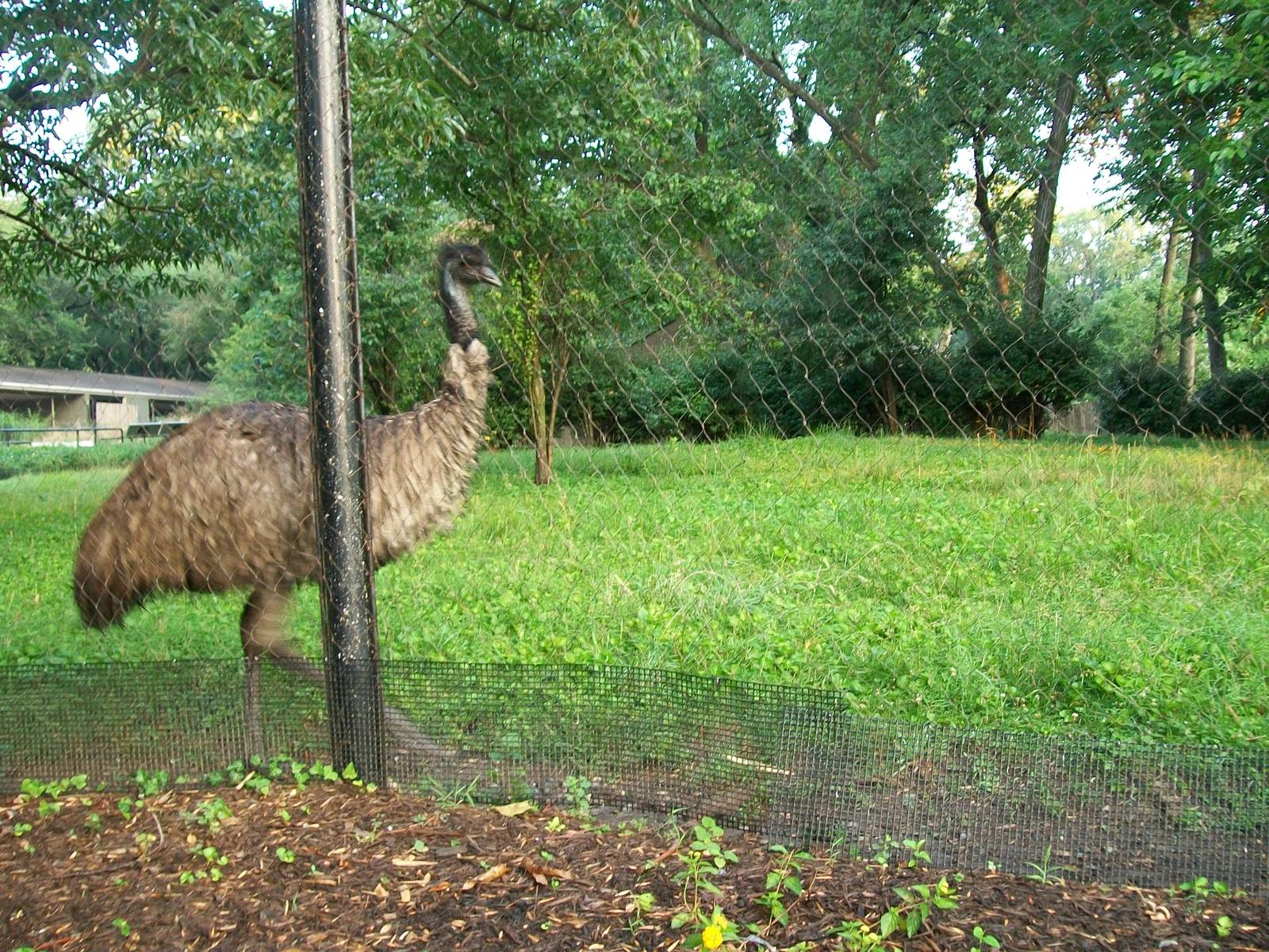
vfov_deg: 39.7
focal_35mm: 36
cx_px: 634
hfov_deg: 51.4
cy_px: 476
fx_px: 1320
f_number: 2.7
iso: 137
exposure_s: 1/30
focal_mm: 6
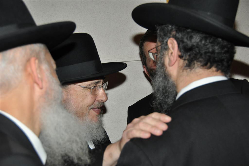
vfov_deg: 19.7
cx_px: 124
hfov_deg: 29.3
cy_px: 83
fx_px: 477
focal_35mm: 69
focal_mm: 46
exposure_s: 1/60
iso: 800
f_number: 4.5
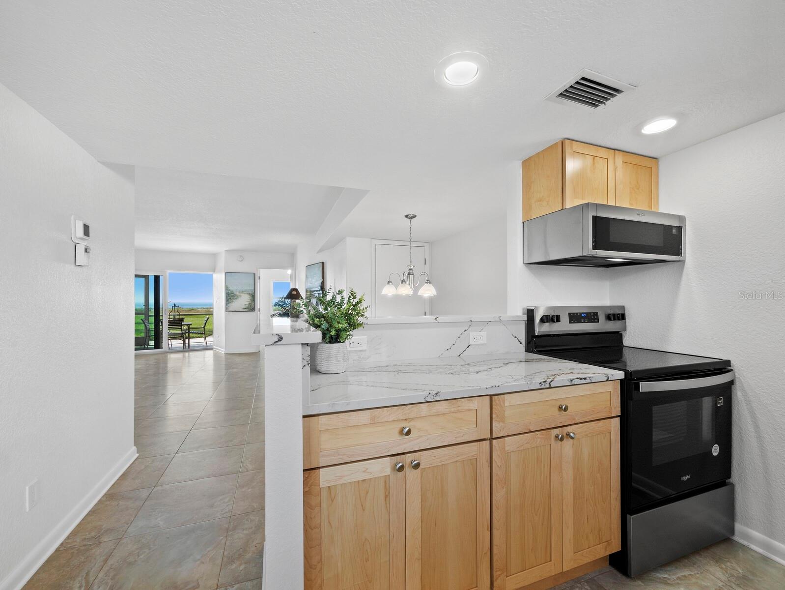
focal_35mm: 14
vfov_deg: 85.7
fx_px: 318
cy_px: 295
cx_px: 392
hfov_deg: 102.0
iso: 320
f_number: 11
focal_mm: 7
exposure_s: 1/2
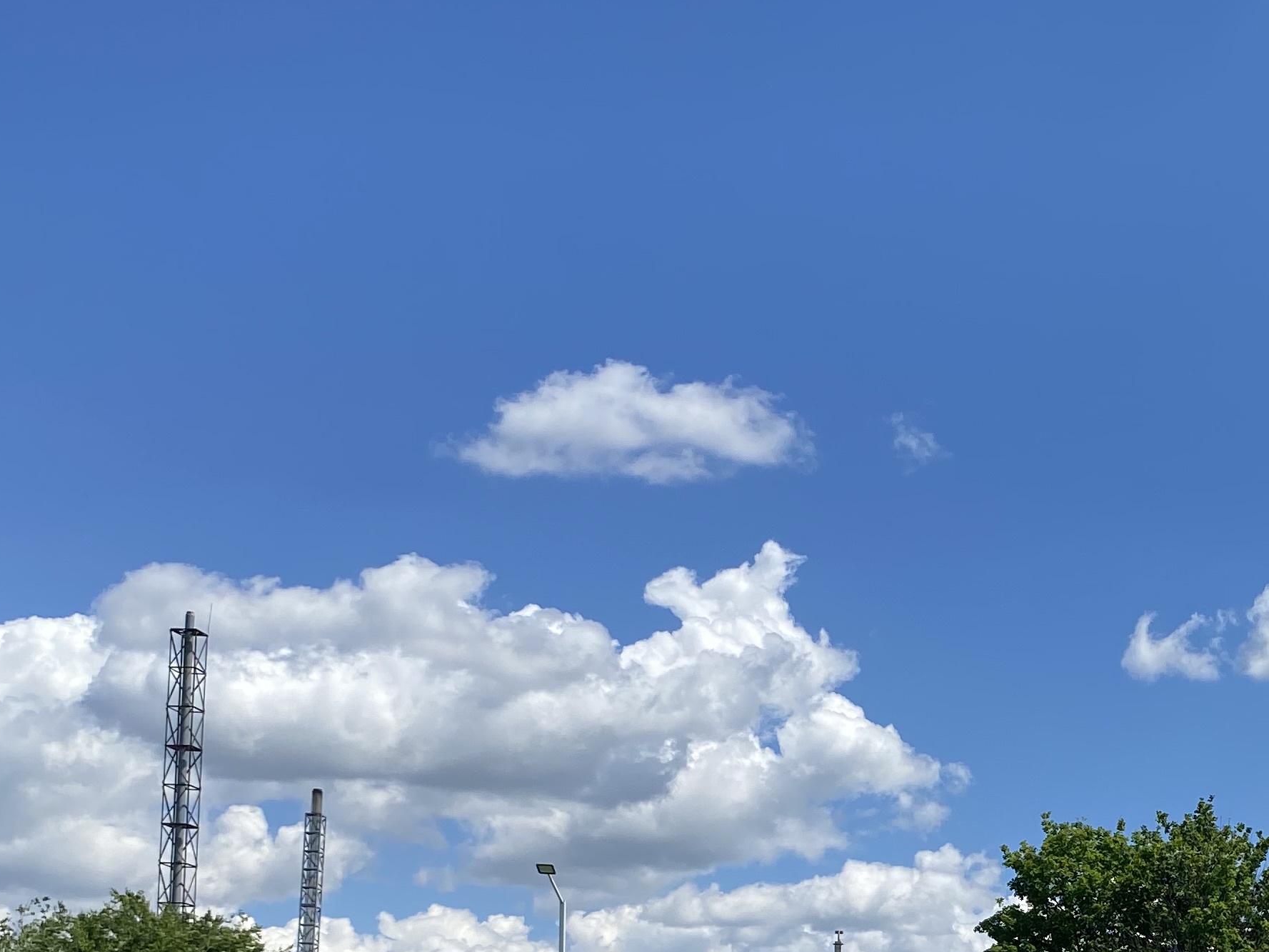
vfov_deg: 23.5
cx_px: 1166
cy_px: 998
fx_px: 2163
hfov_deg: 31.1
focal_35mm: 59
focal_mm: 4.25
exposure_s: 1/3846
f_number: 1.8
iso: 32
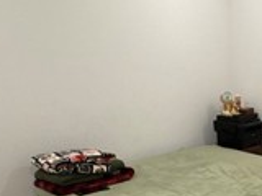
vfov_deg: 25.7
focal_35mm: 56
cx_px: 237
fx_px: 424
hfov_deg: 32.6
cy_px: 154
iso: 250
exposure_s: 1/60
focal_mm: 2.22
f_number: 2.2
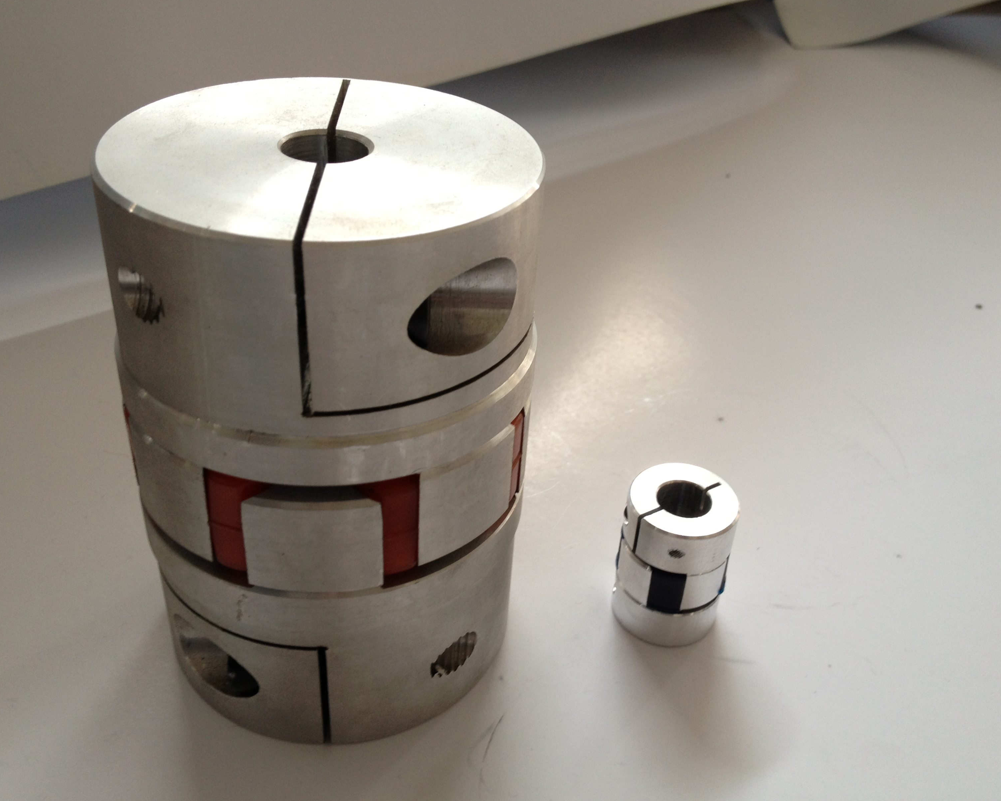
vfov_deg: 40.1
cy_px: 397
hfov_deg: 49.1
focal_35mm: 37
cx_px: 513
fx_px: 1096
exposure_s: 1/20
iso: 50
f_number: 2.4
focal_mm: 4.28
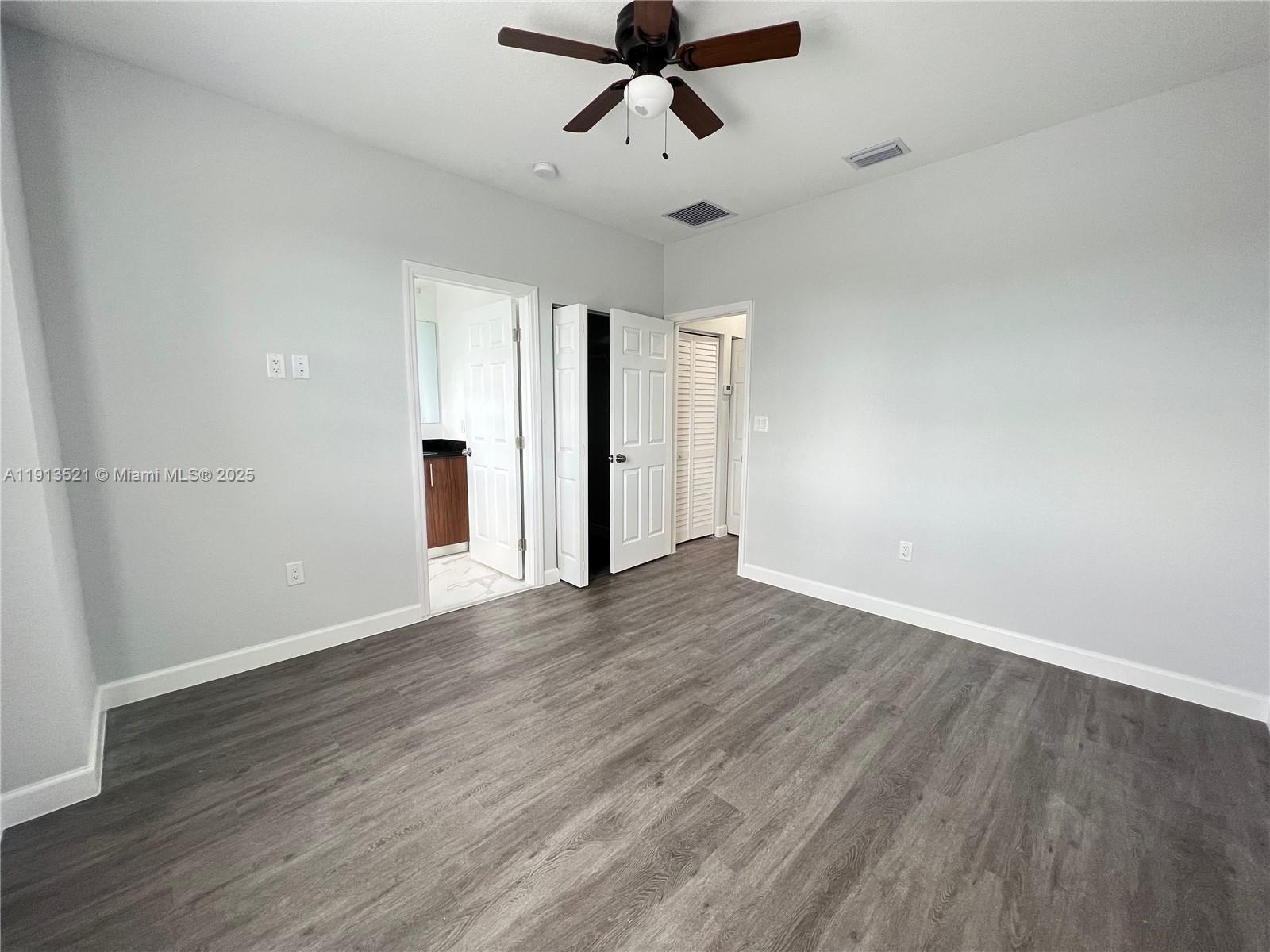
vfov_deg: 89.9
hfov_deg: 106.2
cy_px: 476
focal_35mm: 13
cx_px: 635
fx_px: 477
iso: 160
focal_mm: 1.57
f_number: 1.8
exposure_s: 1/99
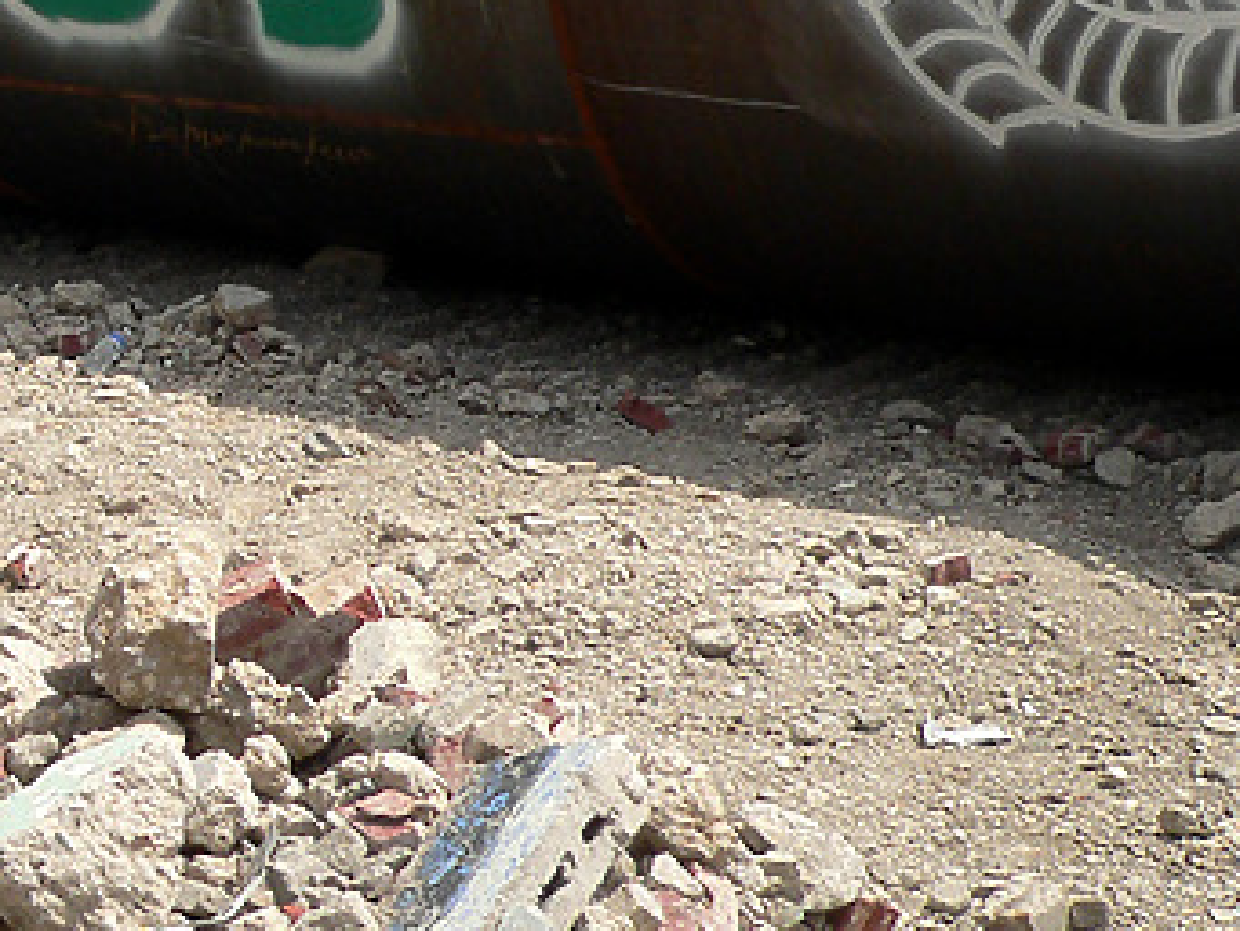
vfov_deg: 15.3
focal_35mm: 95
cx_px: -269
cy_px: -13
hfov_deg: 19.4
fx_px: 3404
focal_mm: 6
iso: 80
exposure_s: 1/800
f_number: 4
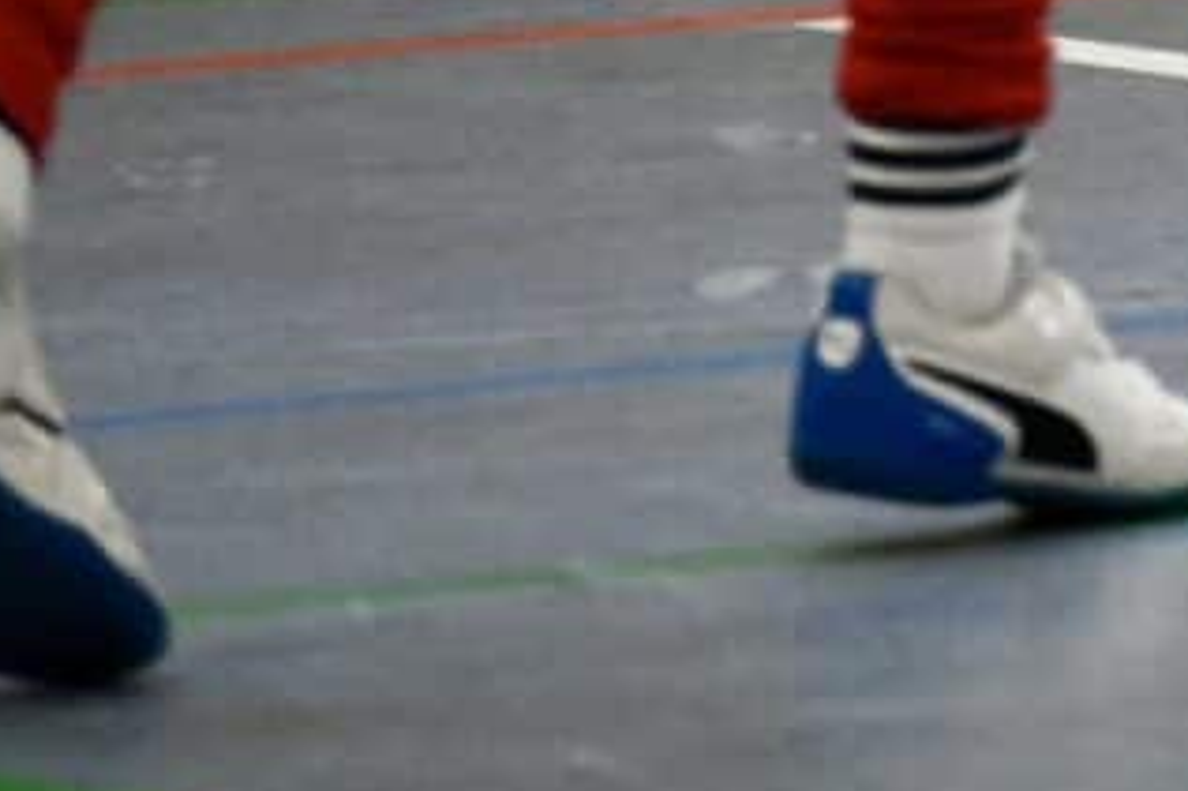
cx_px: 3523
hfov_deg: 2.0
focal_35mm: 1035
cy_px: -1723
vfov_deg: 1.3
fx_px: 34136
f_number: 2.8
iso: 5000
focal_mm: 160
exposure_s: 1/1250
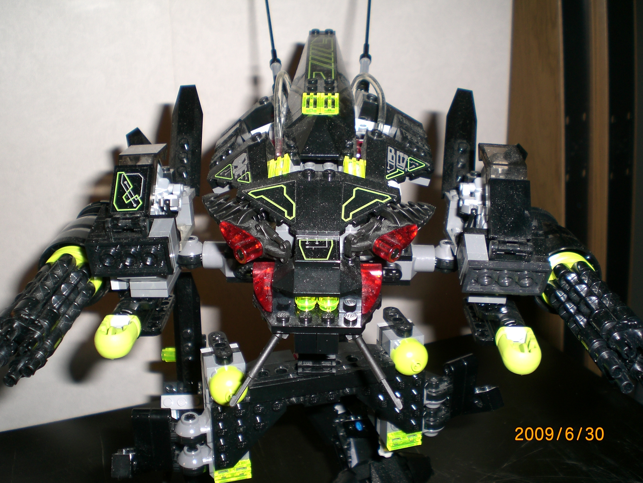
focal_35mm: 38
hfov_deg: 49.0
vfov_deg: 37.7
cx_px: 322
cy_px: 242
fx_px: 706
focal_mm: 6.3
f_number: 3.1
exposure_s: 1/60
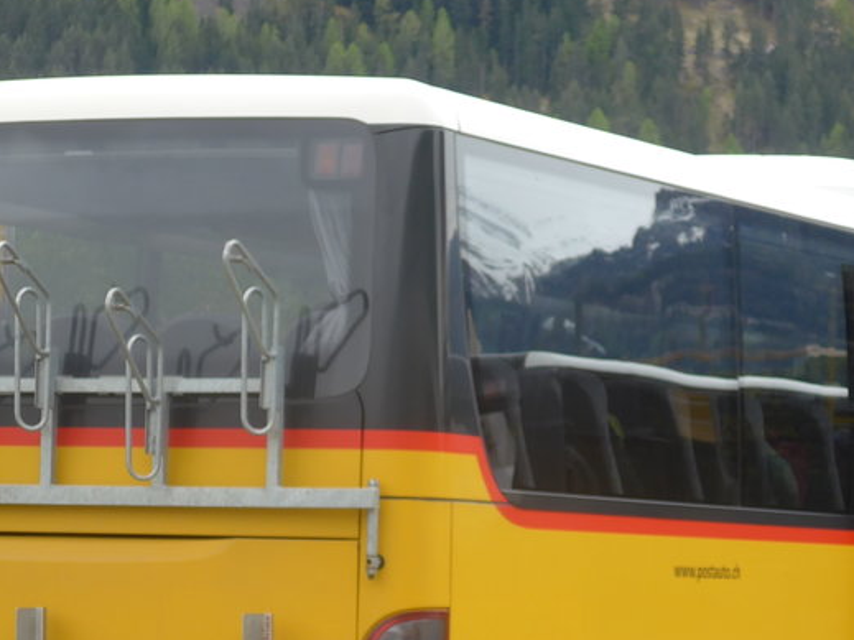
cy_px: 426
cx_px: 538
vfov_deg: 8.7
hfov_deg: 11.6
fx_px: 4218
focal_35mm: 171
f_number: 4.2
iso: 80
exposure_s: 1/250
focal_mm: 15
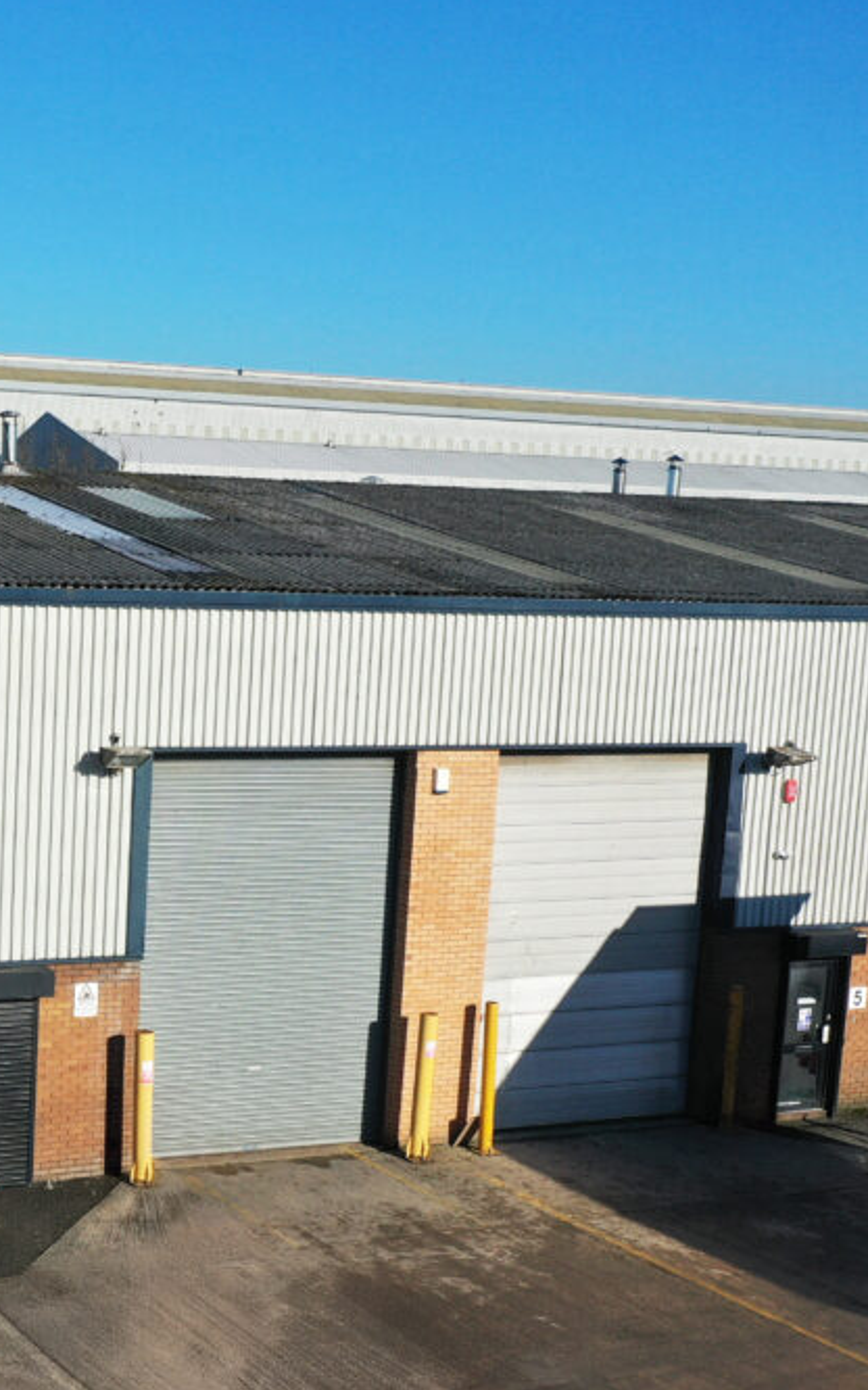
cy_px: 917
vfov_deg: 35.4
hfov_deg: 21.7
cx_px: -61
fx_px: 2158
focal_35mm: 57
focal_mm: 10.26
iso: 100
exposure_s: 1/1600
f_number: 5
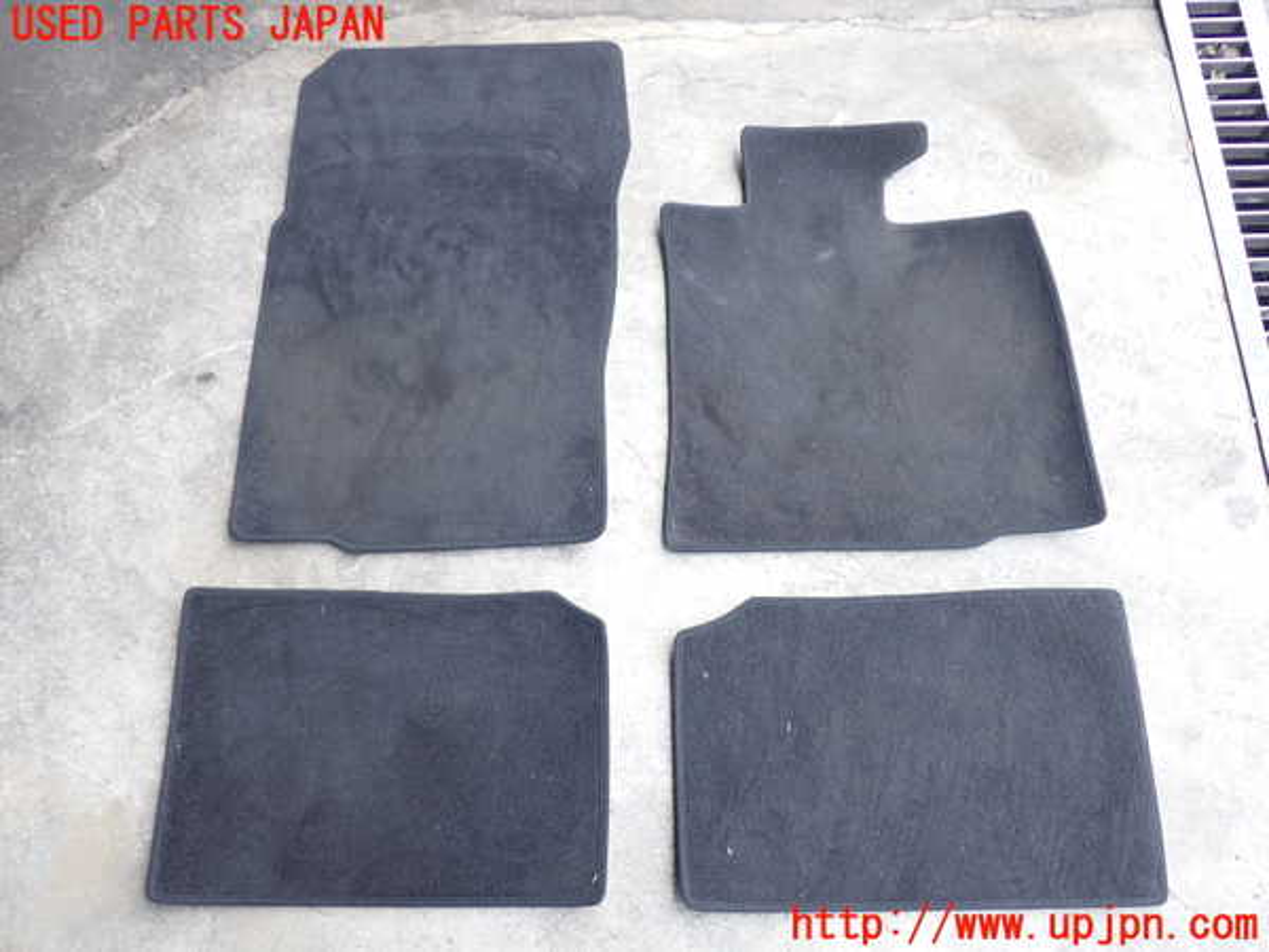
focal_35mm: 32
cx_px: 634
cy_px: 476
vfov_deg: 44.2
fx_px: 1173
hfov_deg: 56.8
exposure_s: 1/160
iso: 100
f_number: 2.4
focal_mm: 5.79
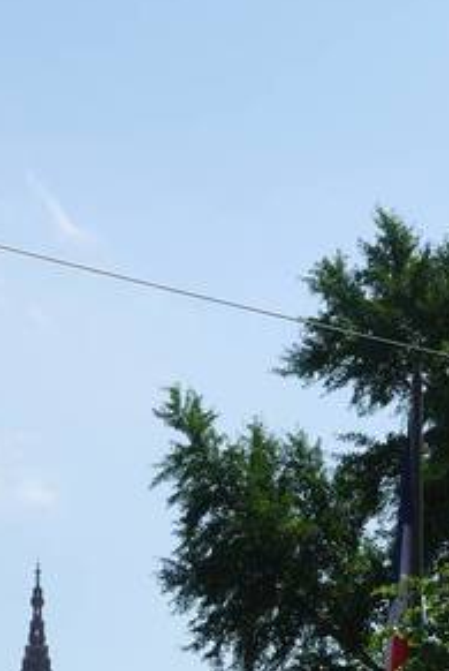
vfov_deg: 11.7
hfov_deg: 7.9
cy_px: 754
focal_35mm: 173
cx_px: 9
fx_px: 3225
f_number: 8
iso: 100
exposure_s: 1/250
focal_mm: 48
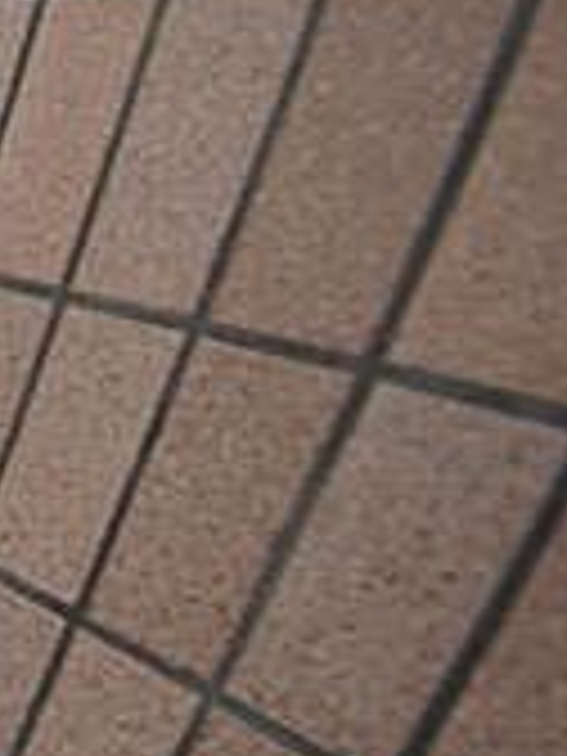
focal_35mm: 44
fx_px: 961
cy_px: 562
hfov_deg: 14.1
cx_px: -868
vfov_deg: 41.7
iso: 100
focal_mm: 8
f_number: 4.5
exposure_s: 1/6
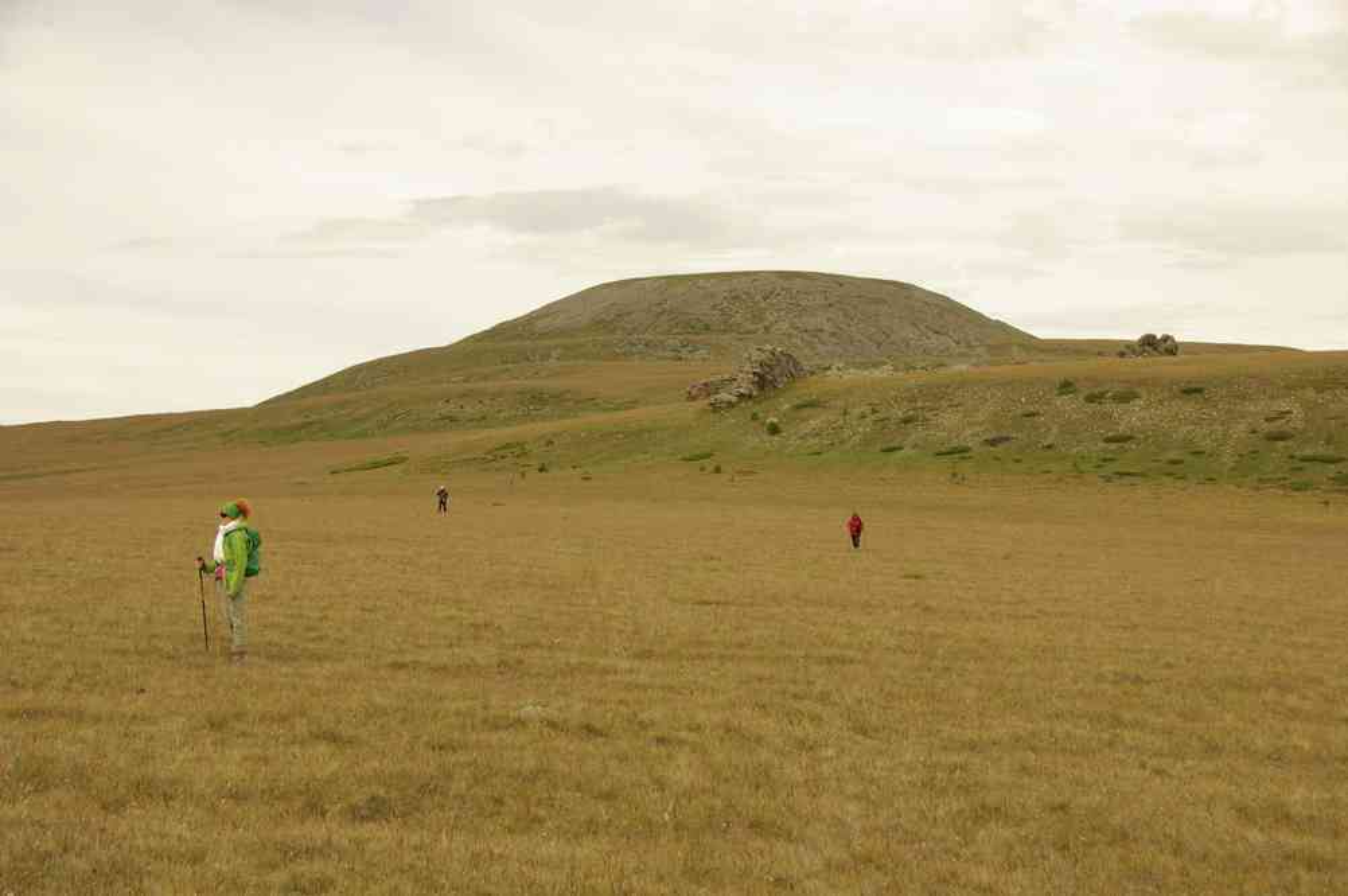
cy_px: 448
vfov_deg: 21.2
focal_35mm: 64
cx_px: 674
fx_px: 2394
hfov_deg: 31.4
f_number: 8
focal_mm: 42.5
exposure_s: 1/180
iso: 100
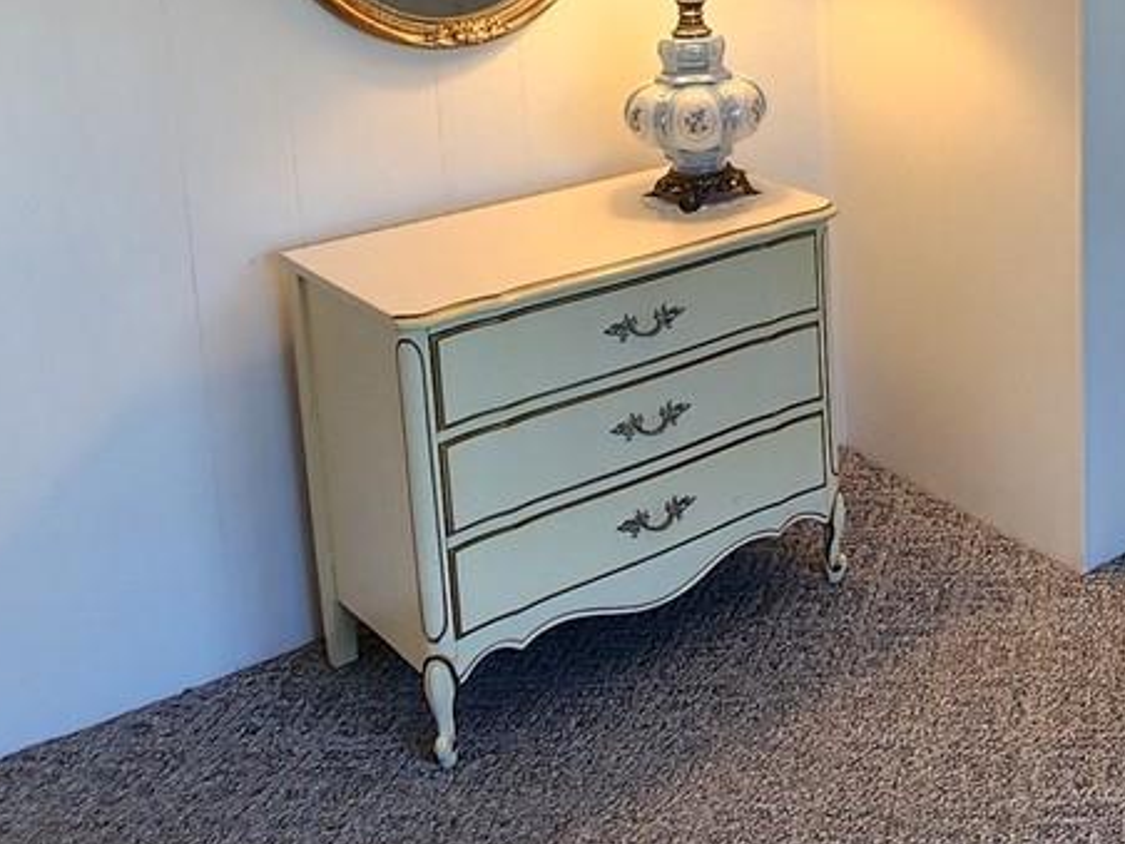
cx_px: 1195
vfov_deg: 29.6
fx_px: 1495
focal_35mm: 46
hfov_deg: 36.0
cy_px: 15
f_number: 2.2
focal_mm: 2.2
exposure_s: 1/60
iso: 125
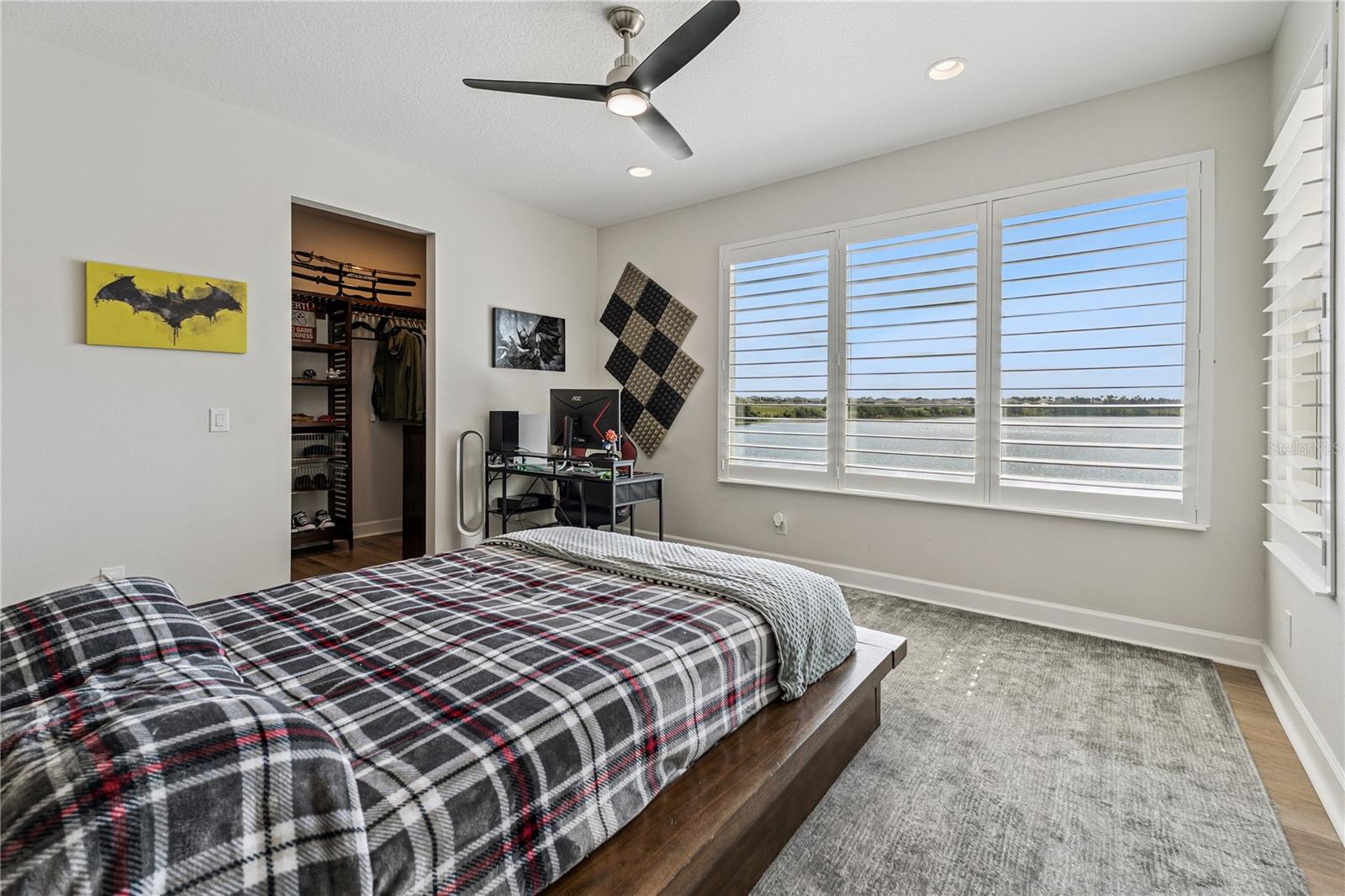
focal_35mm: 15
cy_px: 448
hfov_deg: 100.4
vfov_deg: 77.3
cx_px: 672
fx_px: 560
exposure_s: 1/80
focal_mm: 10
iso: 100
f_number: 4.5
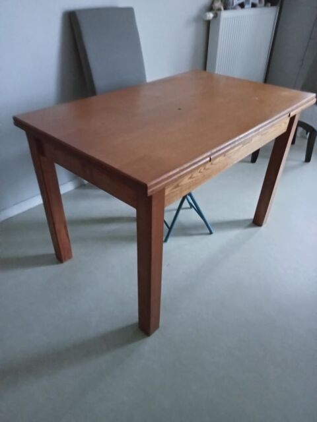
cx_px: 158
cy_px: 211
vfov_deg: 63.4
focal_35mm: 28
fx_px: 342
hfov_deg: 49.7
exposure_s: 1/20
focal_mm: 3.46
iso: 2179
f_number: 2.2
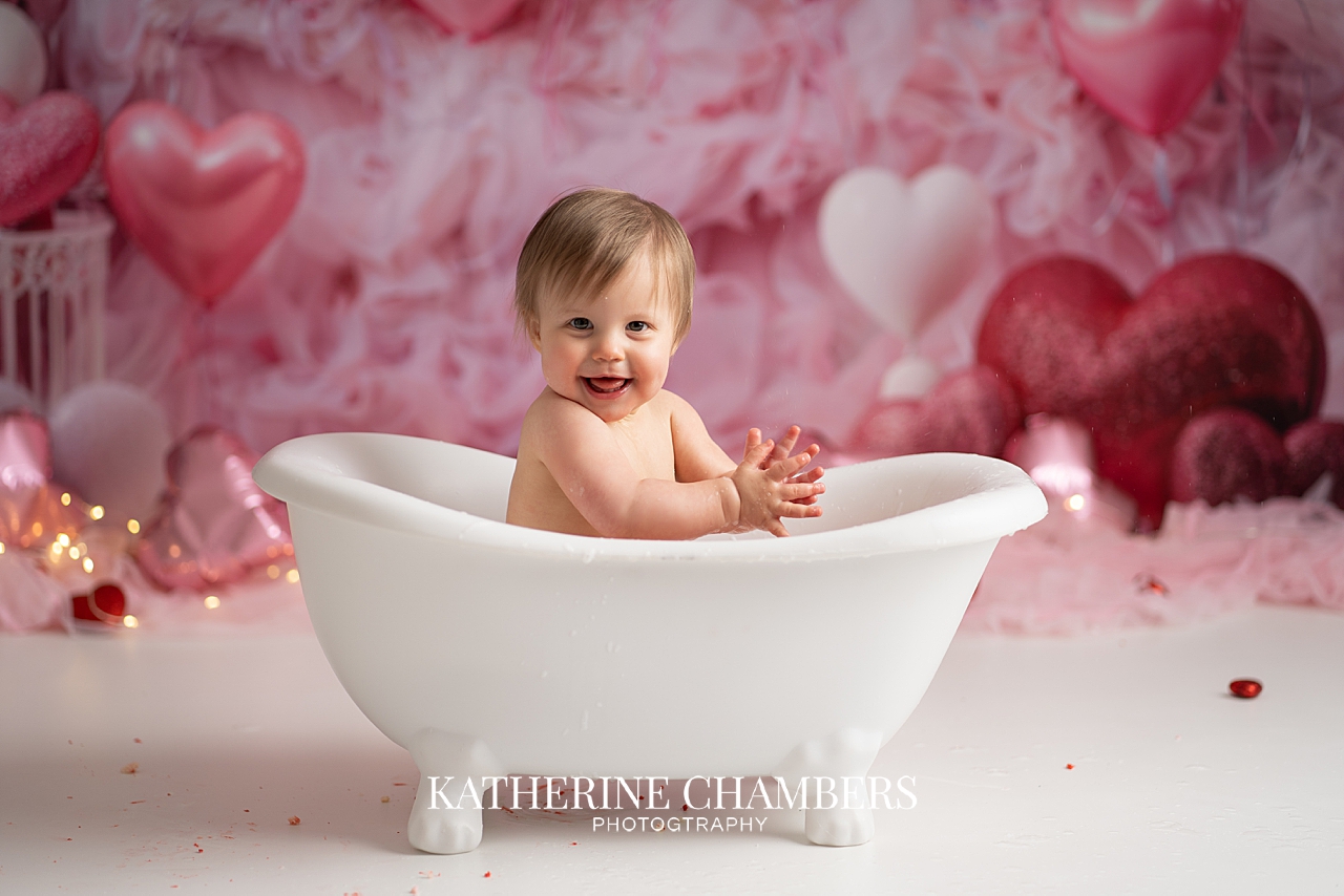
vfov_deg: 16.1
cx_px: 672
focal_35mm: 85
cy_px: 448
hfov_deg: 23.9
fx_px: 3174
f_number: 2.2
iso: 160
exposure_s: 1/160
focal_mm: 85
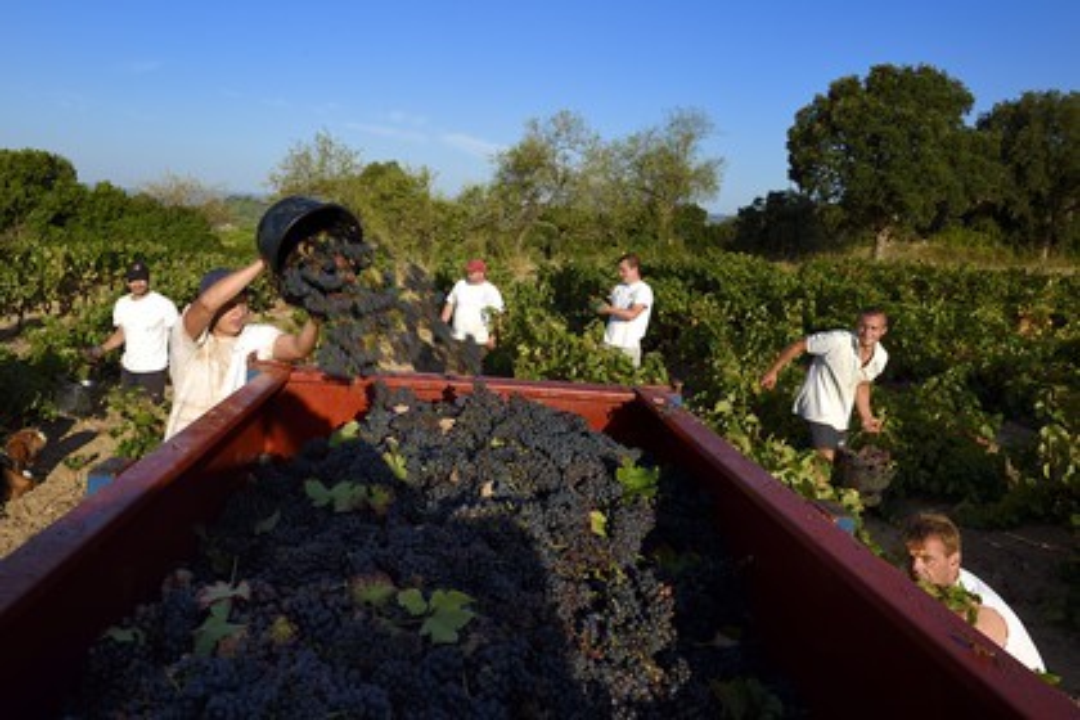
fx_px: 720
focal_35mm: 24
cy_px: 360
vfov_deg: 53.1
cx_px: 540
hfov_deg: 73.7
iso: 200
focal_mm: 24
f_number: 13
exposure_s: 1/160
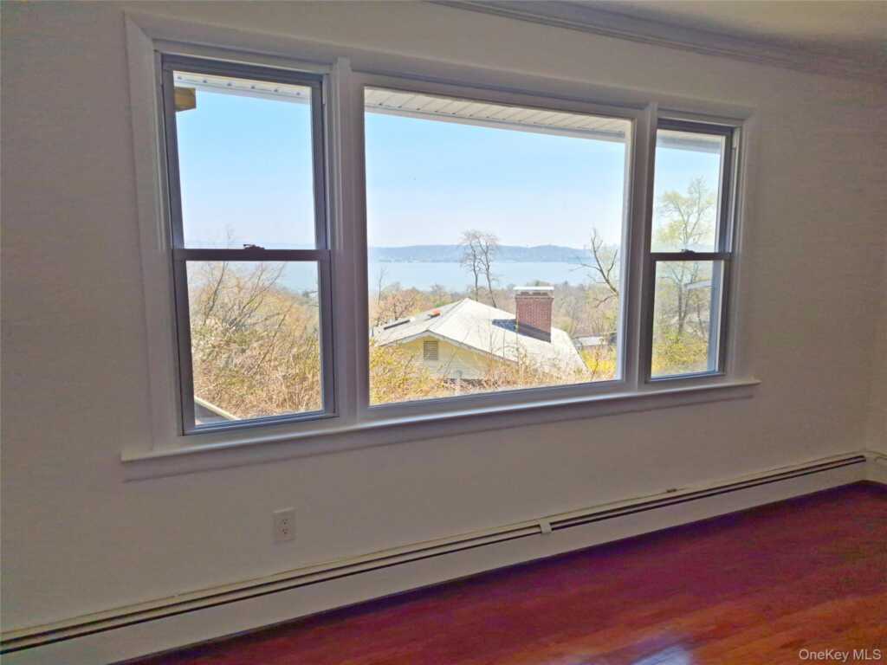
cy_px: 332
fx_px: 589
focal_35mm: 23
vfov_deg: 58.9
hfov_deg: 73.9
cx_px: 444
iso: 80
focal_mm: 5.4
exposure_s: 1/3112
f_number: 1.8
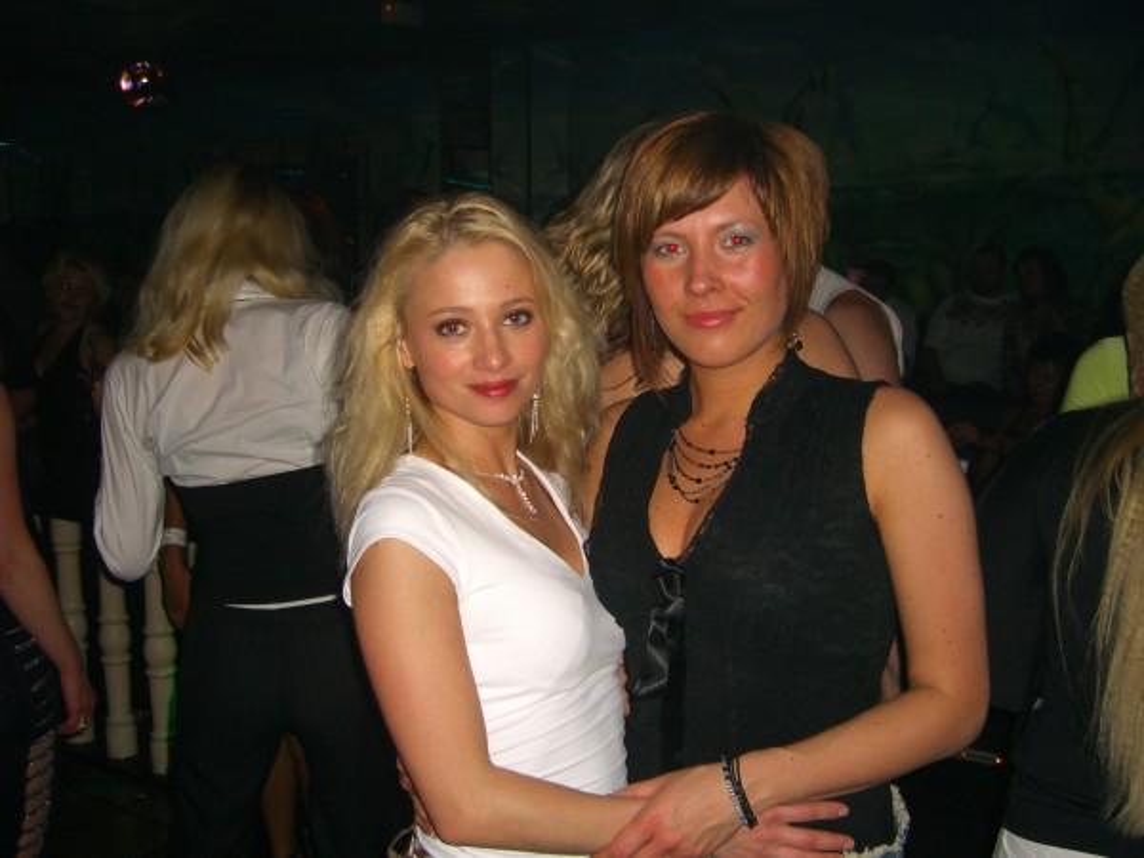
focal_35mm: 38
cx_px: 572
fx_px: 1256
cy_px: 429
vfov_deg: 37.7
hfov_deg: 49.0
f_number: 2.8
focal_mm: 7.9
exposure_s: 1/60
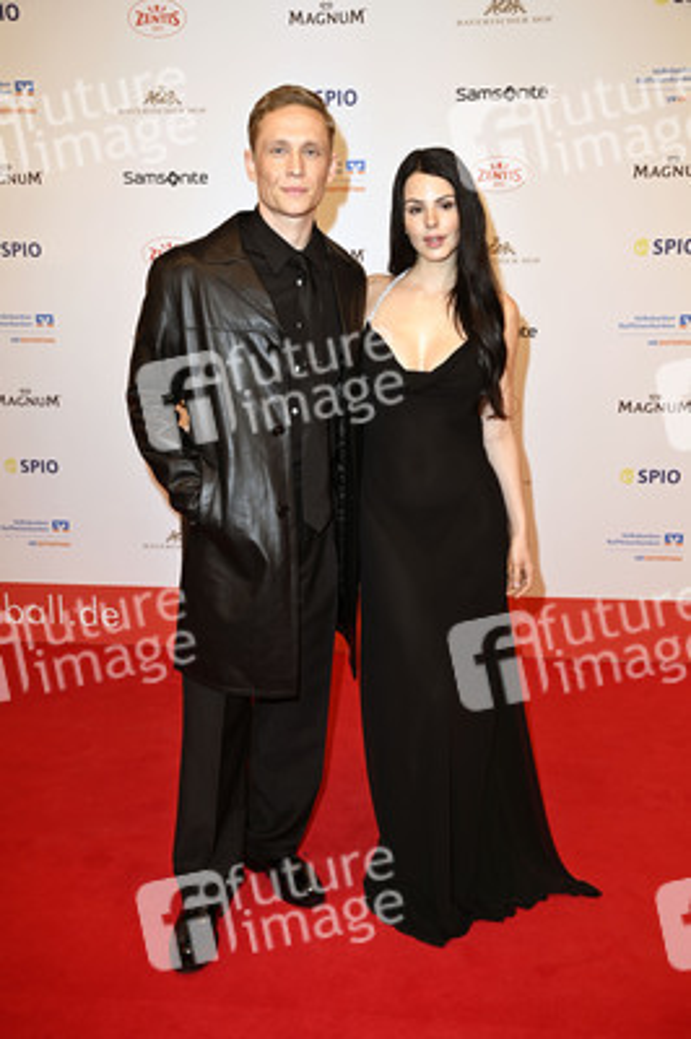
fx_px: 1096
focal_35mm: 38
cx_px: 346
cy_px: 520
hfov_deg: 35.0
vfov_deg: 50.7
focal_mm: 38
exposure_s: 1/200
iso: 640
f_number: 7.1
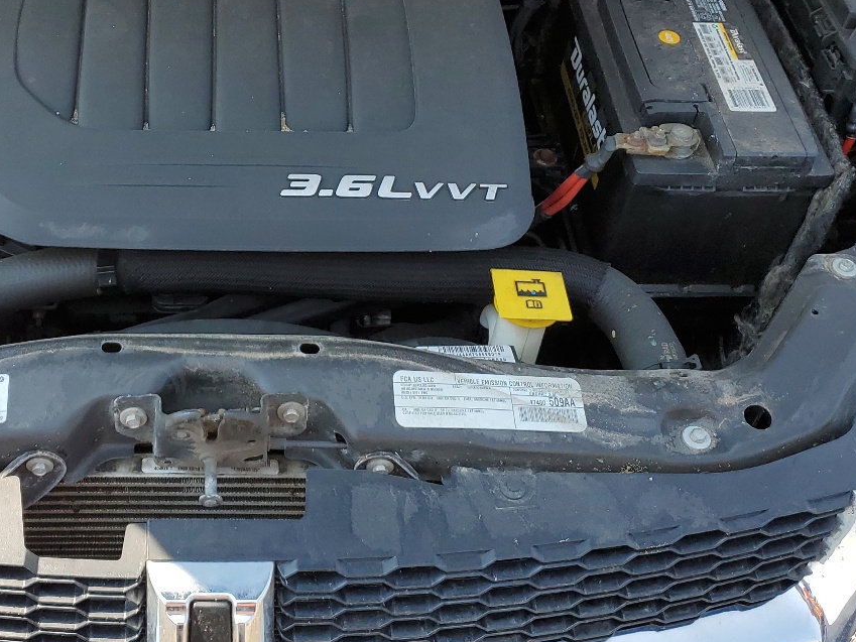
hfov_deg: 37.9
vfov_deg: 29.6
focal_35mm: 49
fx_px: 1212
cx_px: 206
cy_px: 240
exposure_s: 1/769
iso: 50
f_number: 1.5
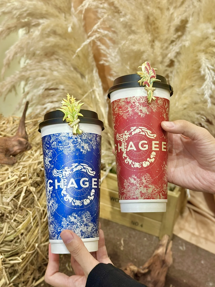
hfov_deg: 30.3
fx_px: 398
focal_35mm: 48
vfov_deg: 39.7
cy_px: 144
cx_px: 108
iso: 160
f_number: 1.78
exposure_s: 1/50
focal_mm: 6.86
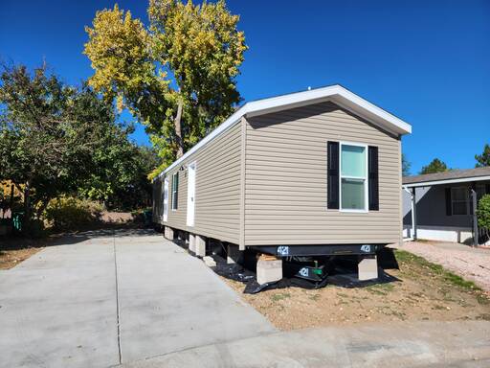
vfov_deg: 58.9
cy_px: 184
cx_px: 245
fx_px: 326
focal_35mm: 23
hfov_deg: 73.9
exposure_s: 1/1222
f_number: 1.8
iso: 12
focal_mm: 6.4
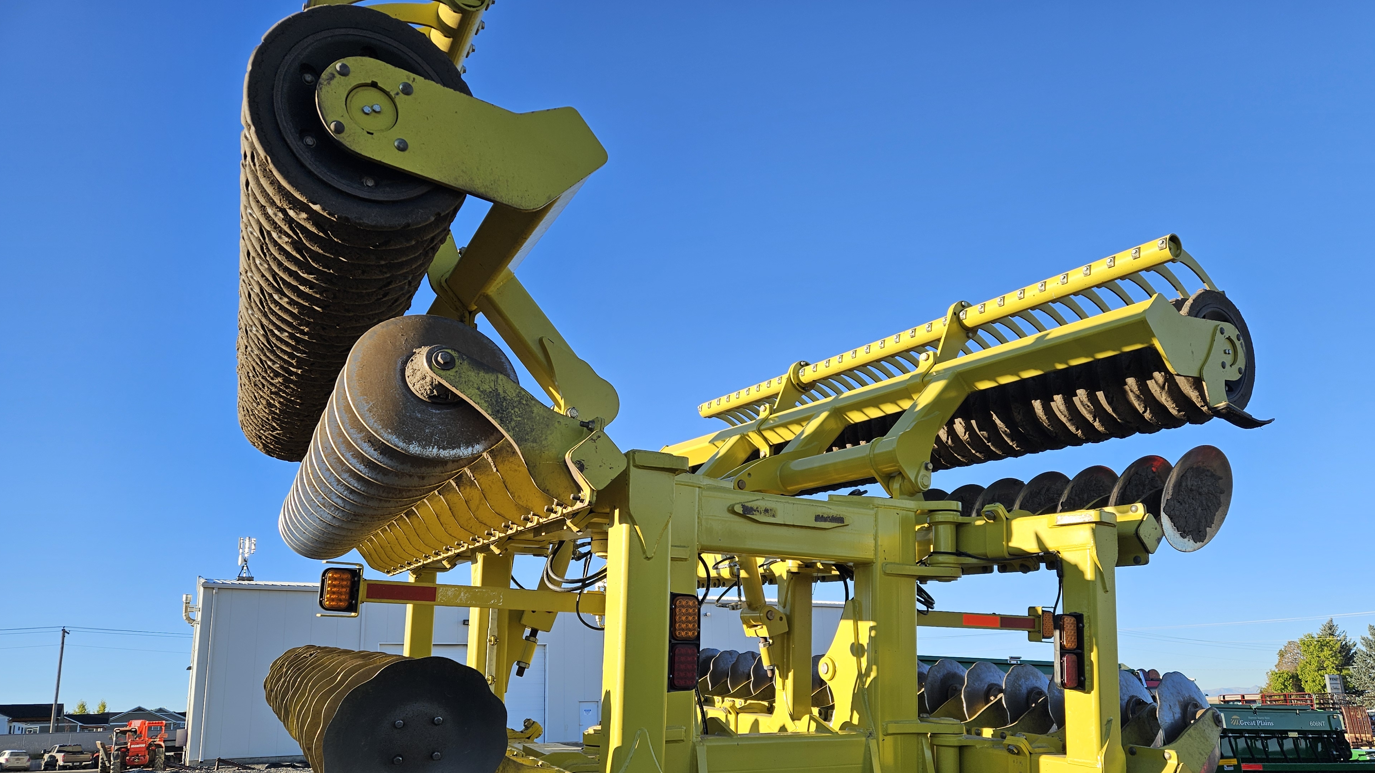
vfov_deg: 43.8
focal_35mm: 26
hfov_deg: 71.9
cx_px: 703
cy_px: 514
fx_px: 948
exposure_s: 1/917
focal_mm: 5.4
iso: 25
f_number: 1.8
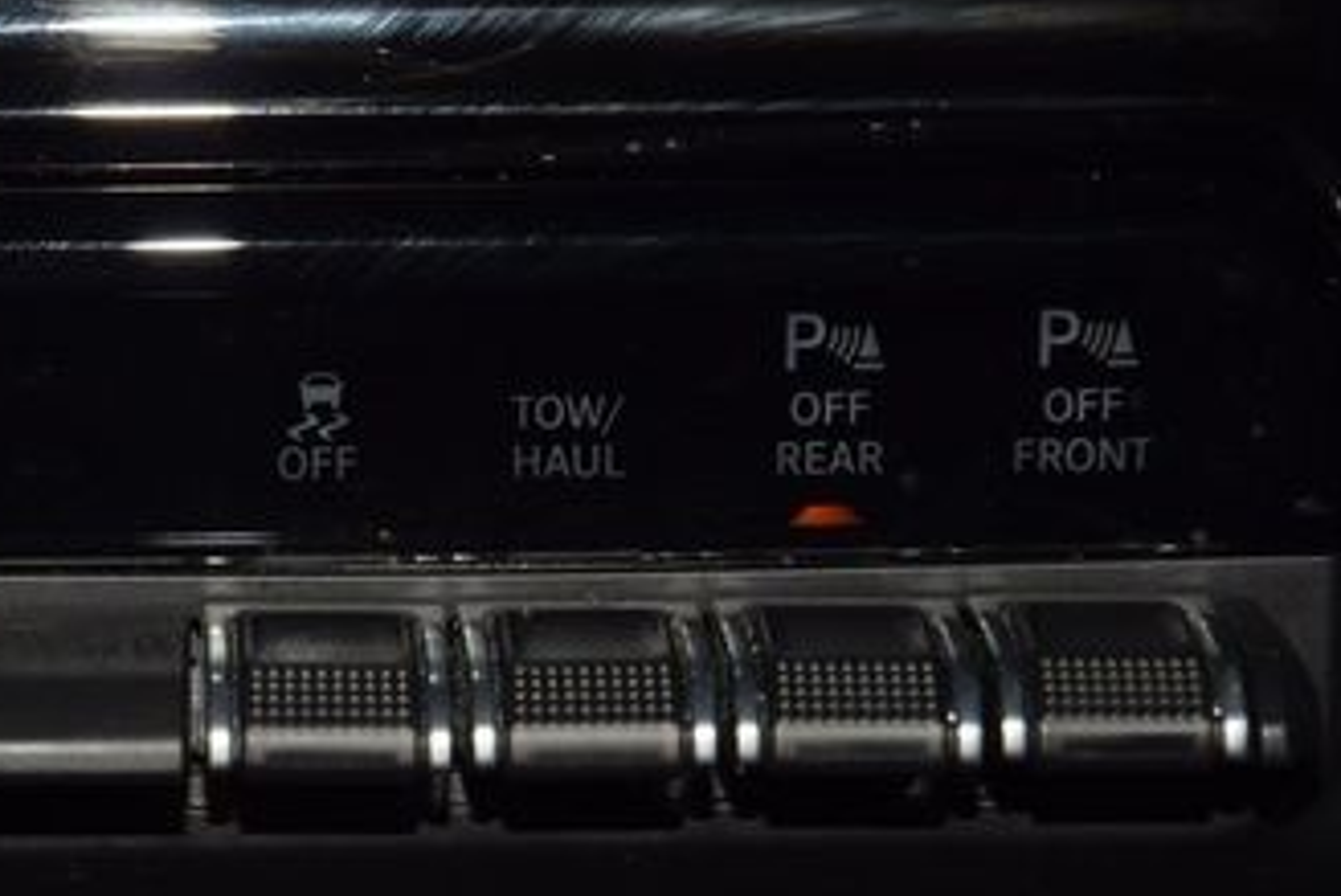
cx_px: 200
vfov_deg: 6.7
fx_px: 7639
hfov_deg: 10.0
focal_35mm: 205
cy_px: 661
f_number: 8
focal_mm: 70
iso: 100
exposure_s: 1/125
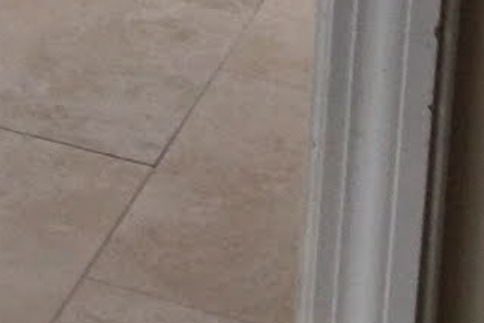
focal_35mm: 218
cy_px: -664
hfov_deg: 8.7
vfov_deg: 5.8
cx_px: -612
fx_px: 2932
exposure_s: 1/30
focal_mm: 4.12
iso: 50
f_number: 2.4
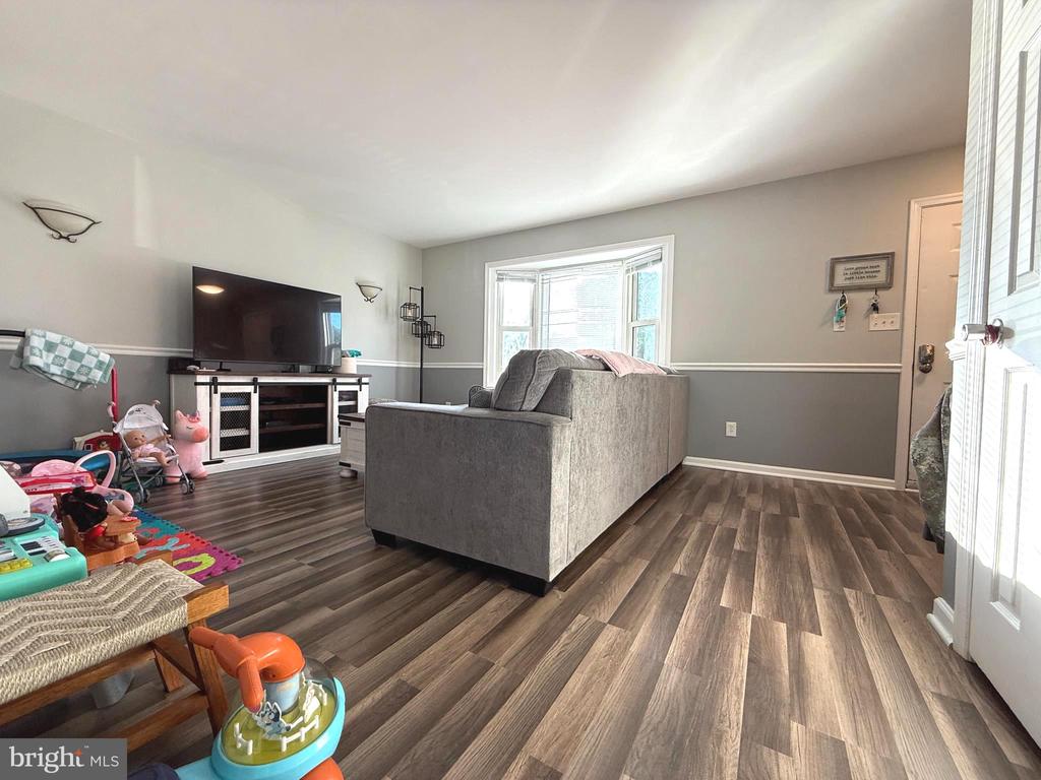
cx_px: 520
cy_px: 390
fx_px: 421
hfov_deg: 102.1
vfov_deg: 85.7
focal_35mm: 14
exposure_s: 1/120
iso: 125
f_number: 2.2
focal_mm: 2.22
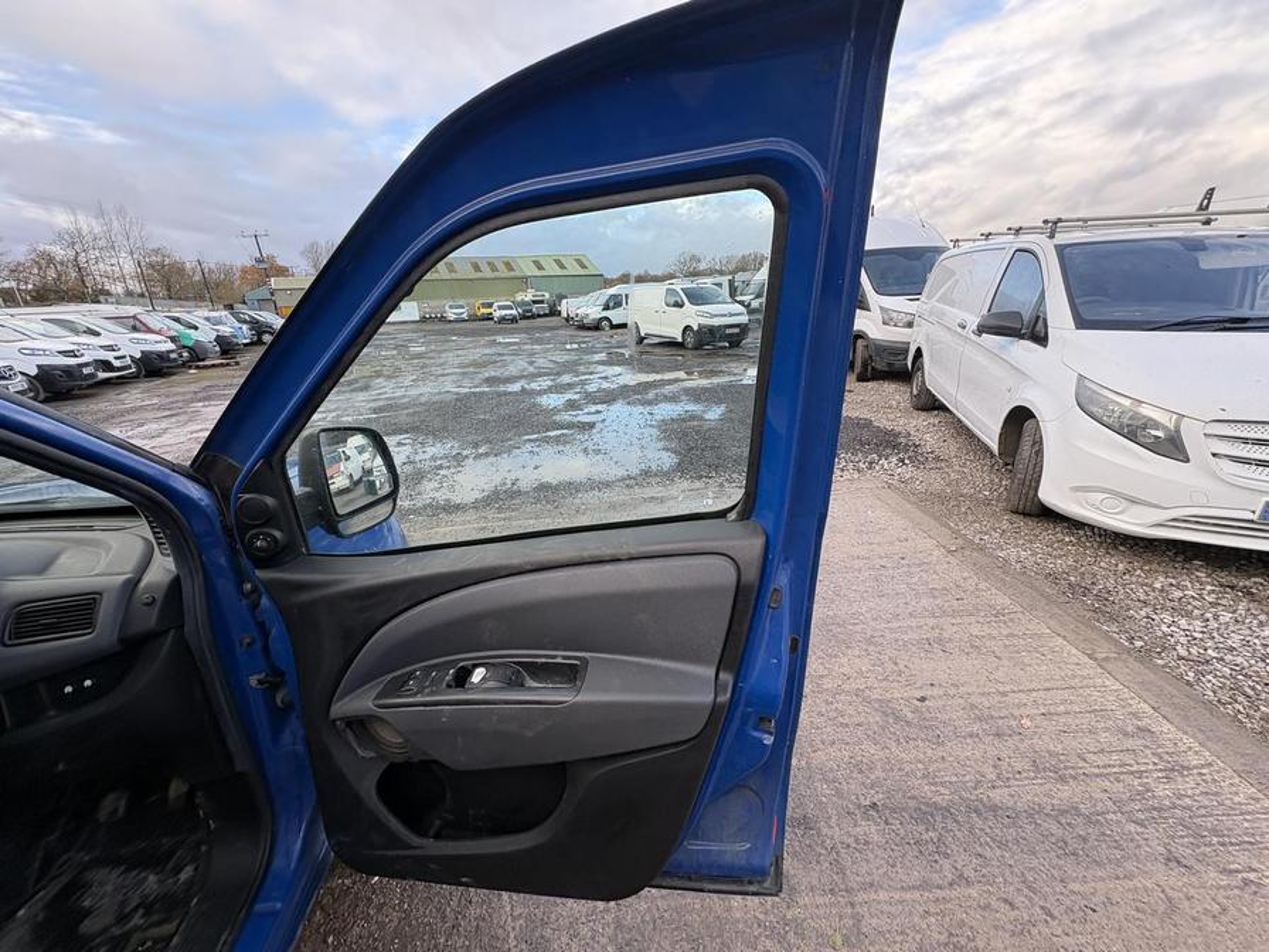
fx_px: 513
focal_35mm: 14
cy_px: 476
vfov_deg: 85.7
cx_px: 634
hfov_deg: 102.1
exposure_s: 1/115
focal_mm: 2.22
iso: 40
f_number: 2.2
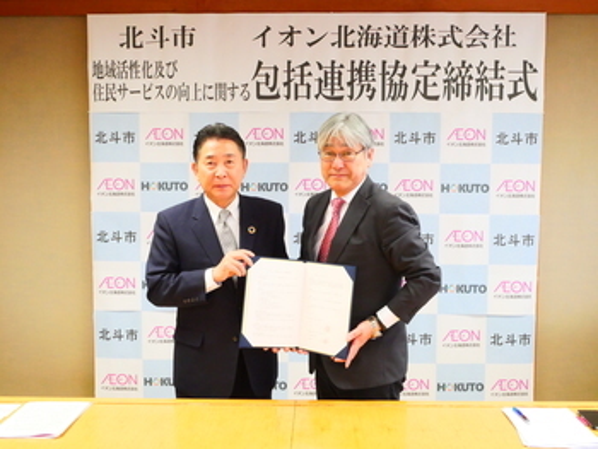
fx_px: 691
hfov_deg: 46.8
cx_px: 299
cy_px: 224
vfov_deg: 36.0
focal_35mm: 40
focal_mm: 20
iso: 3200
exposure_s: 1/40
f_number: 10
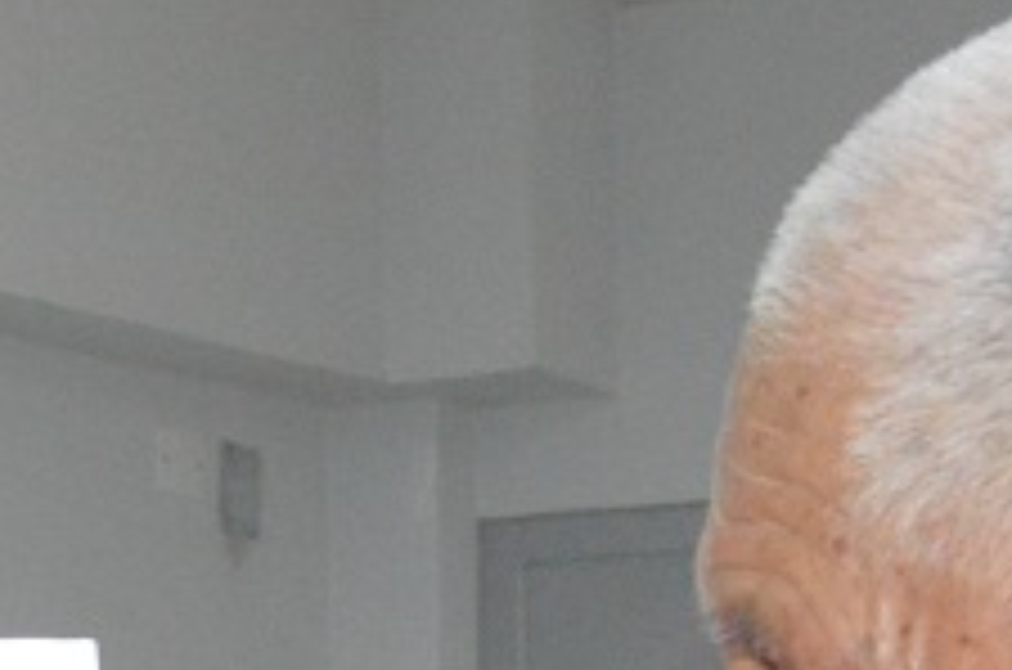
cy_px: 1547
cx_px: -643
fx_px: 5863
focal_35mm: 209
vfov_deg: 6.3
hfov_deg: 9.5
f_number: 7.1
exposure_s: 1/200
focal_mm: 26
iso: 3200
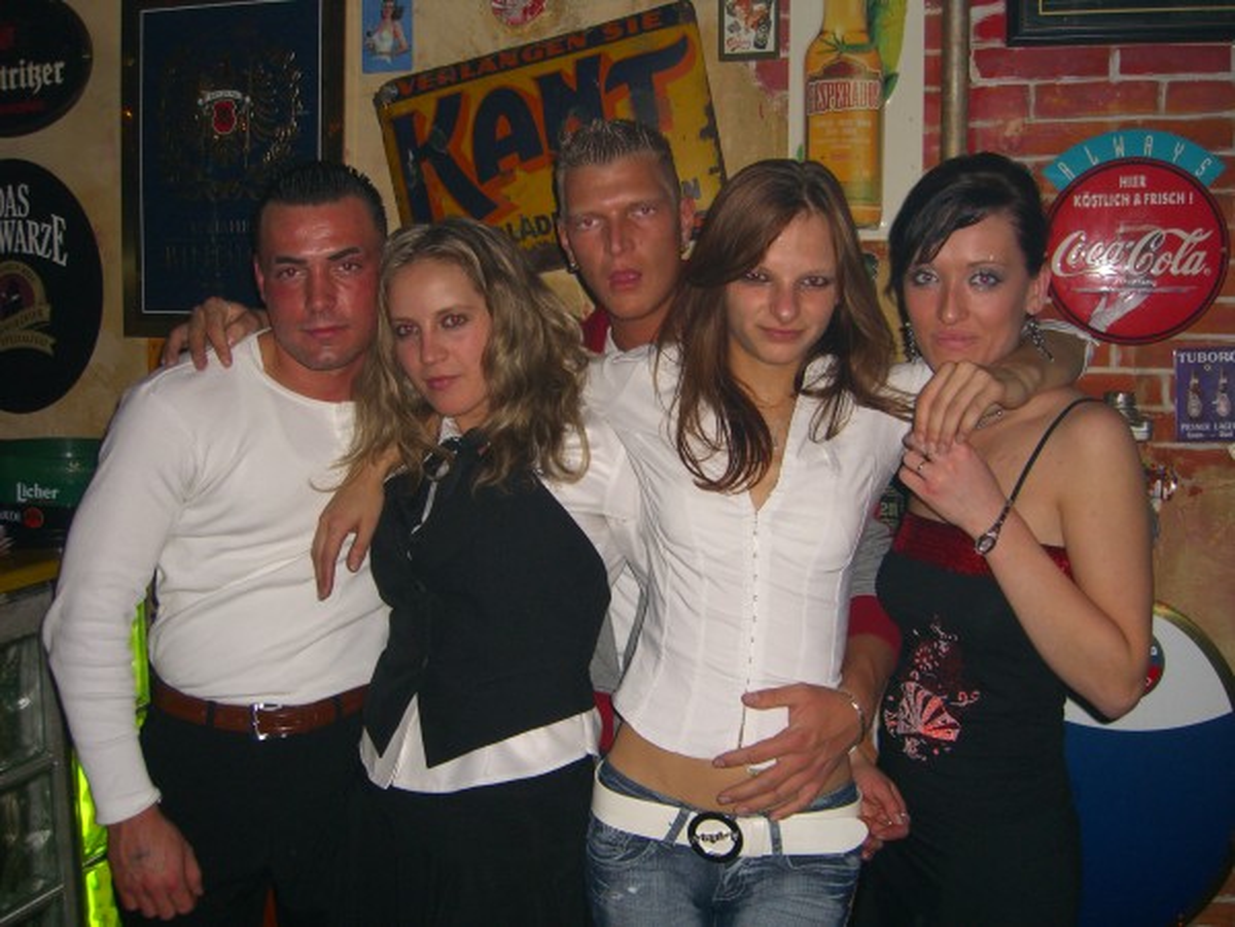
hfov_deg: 49.0
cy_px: 464
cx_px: 618
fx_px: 1356
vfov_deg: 37.7
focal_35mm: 38
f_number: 2.8
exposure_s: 1/60
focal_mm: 7.9
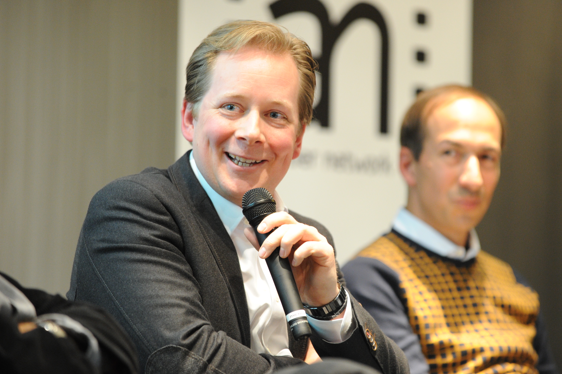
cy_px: 195
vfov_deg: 6.1
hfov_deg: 9.2
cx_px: 311
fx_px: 3510
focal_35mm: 225
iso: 4000
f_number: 4
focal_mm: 200
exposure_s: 1/125
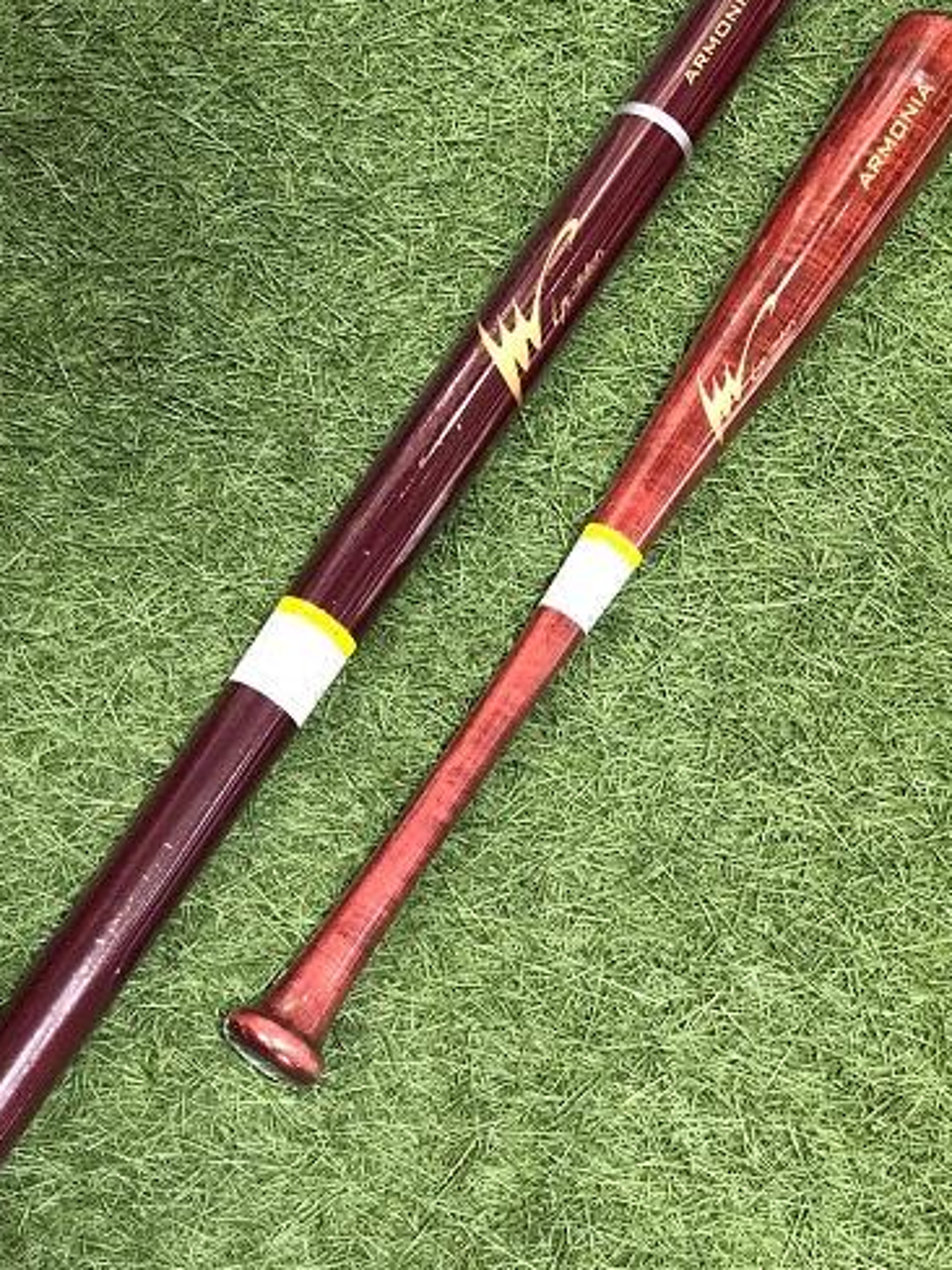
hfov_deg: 20.7
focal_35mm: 71
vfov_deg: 27.4
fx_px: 2603
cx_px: 453
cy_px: 606
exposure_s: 1/24
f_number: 2.4
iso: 160
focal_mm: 6
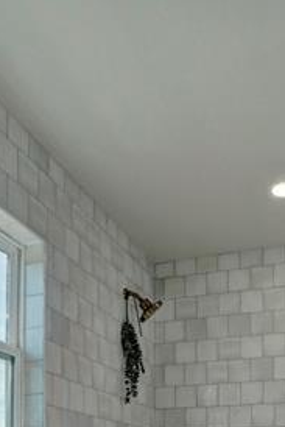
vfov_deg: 37.1
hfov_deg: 31.6
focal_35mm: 42
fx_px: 498
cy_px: 494
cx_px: 193
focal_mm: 10
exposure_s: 1/320
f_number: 9
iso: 200
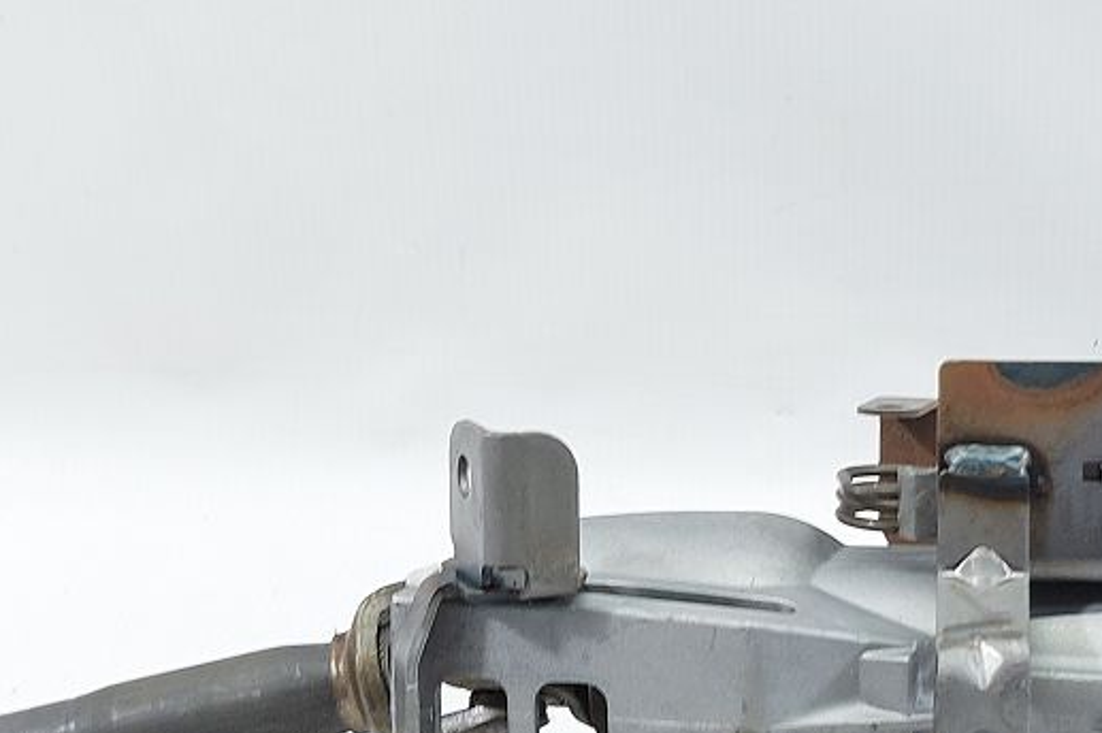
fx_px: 2050
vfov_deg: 20.3
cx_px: 894
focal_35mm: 67
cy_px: 373
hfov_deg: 29.4
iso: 80
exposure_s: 1/50
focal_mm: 5.23
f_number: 1.8
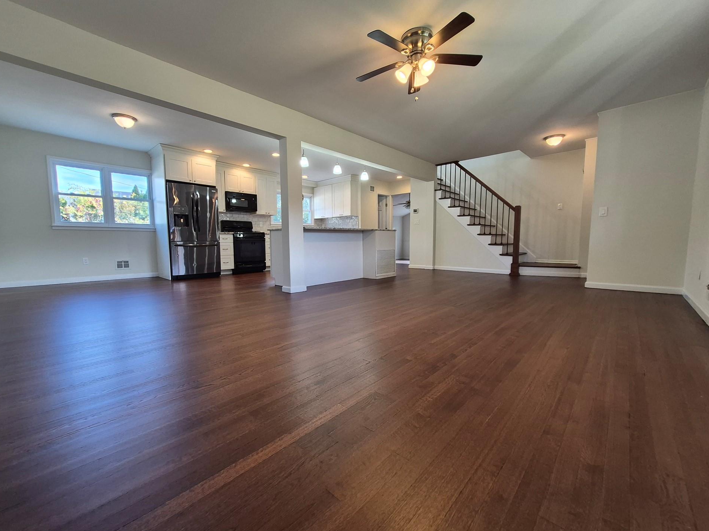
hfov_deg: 102.0
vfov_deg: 85.6
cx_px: 335
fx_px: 287
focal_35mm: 14
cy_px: 274
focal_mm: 1.74
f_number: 2.2
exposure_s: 1/60
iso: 160
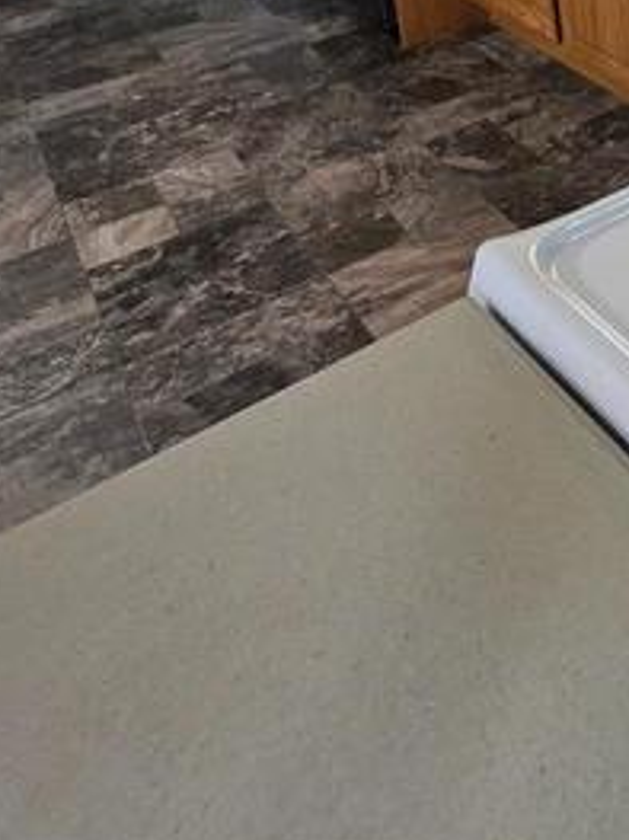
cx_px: 843
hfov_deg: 29.4
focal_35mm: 38
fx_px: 921
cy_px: -86
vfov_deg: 39.8
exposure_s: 1/60
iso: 400
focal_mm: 1.74
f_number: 2.2
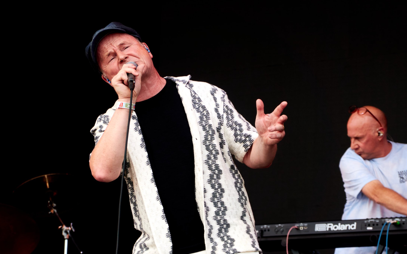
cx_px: 212
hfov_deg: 8.8
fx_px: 2651
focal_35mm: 239
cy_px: 146
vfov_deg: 5.5
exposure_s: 1/400
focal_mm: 72
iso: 100
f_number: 4.5
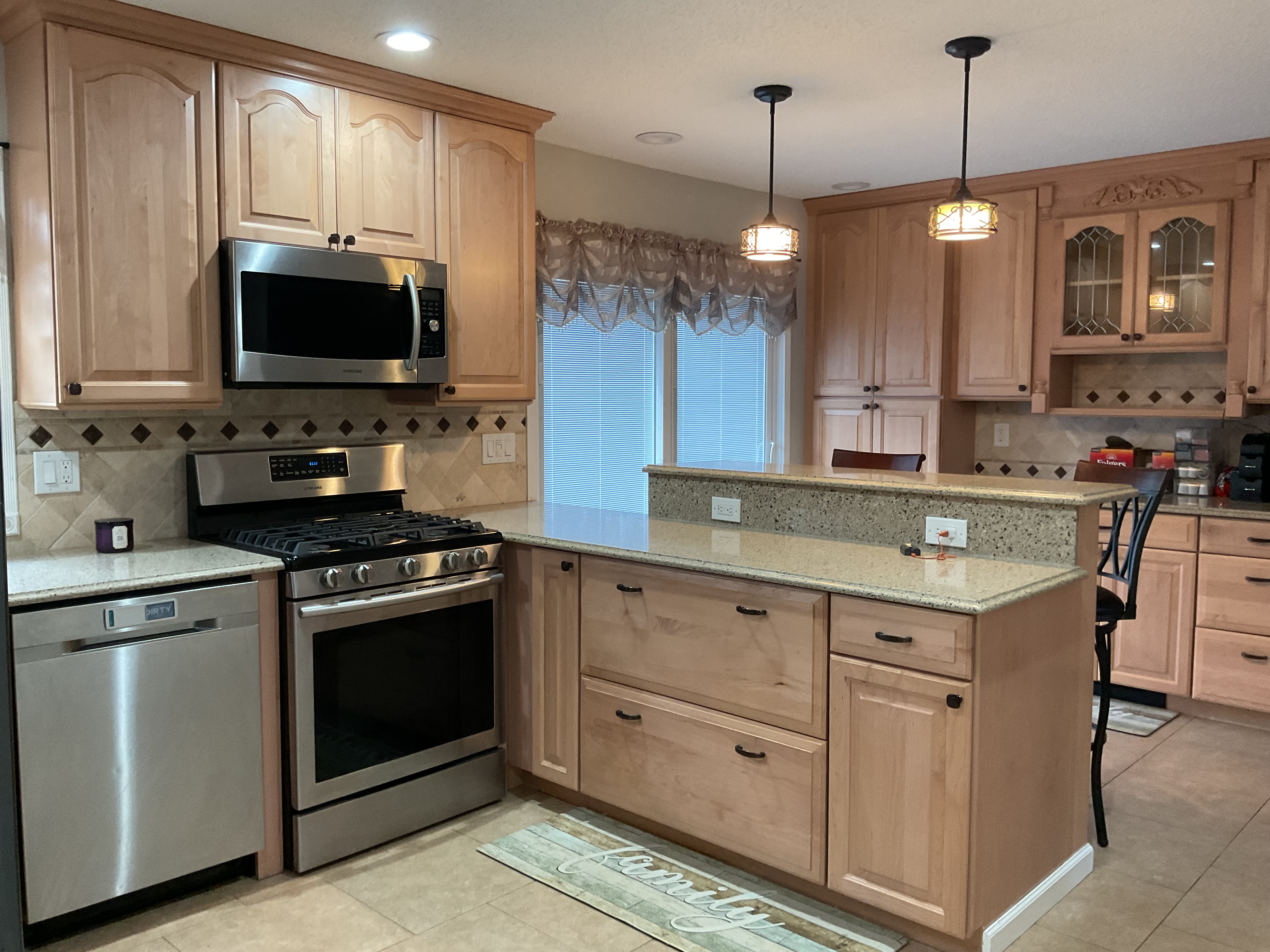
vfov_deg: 48.2
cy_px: 476
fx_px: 1064
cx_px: 635
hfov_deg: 61.7
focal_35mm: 29
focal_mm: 3
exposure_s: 1/60
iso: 125
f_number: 1.8
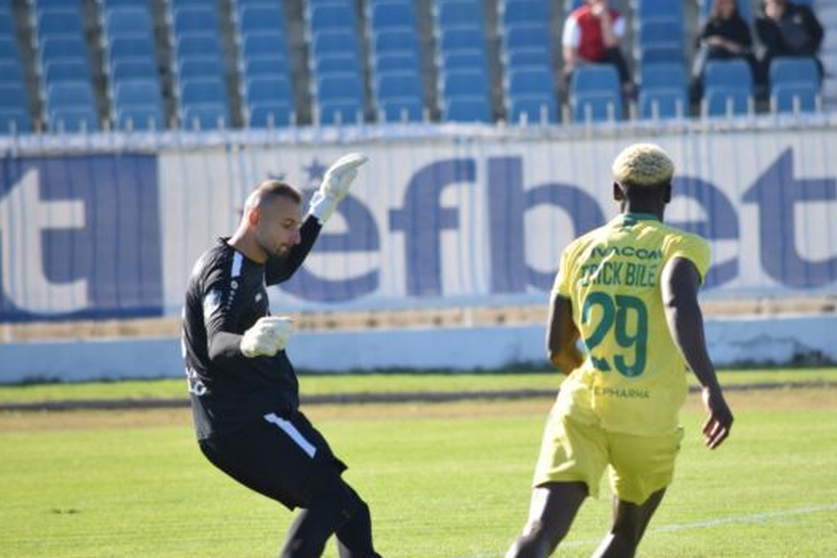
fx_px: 11717
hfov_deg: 4.1
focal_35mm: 504
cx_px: 496
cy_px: 300
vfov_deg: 2.7
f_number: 5.6
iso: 400
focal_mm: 280
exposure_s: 1/800
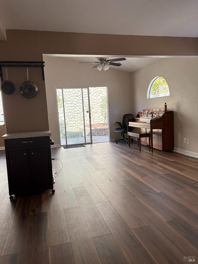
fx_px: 198
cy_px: 132
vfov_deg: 67.3
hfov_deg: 53.1
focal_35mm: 26
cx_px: 99
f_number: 1.6
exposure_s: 1/311
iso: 64
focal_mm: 5.96
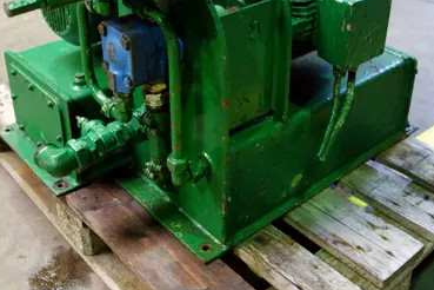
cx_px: 205
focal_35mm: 47
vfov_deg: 28.0
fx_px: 567
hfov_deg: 41.9
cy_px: 54
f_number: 1.8
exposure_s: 1/30
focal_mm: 10.4
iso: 320
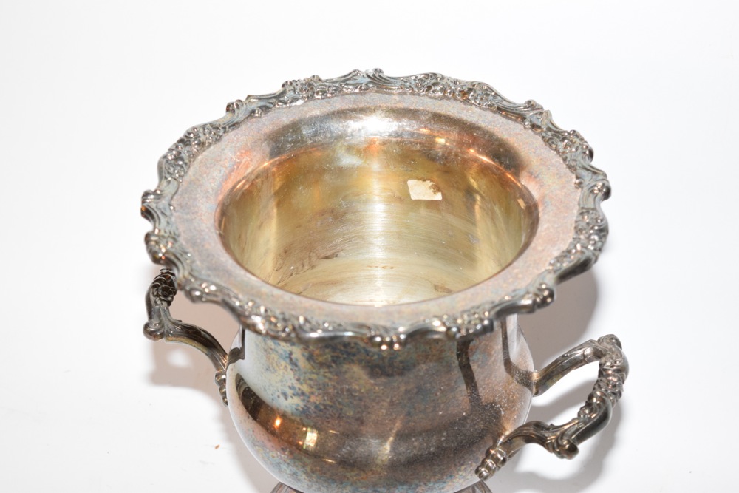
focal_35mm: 82
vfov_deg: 16.6
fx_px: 1694
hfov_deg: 24.6
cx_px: 370
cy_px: 246
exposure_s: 1/60
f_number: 5.6
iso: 1100
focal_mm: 55
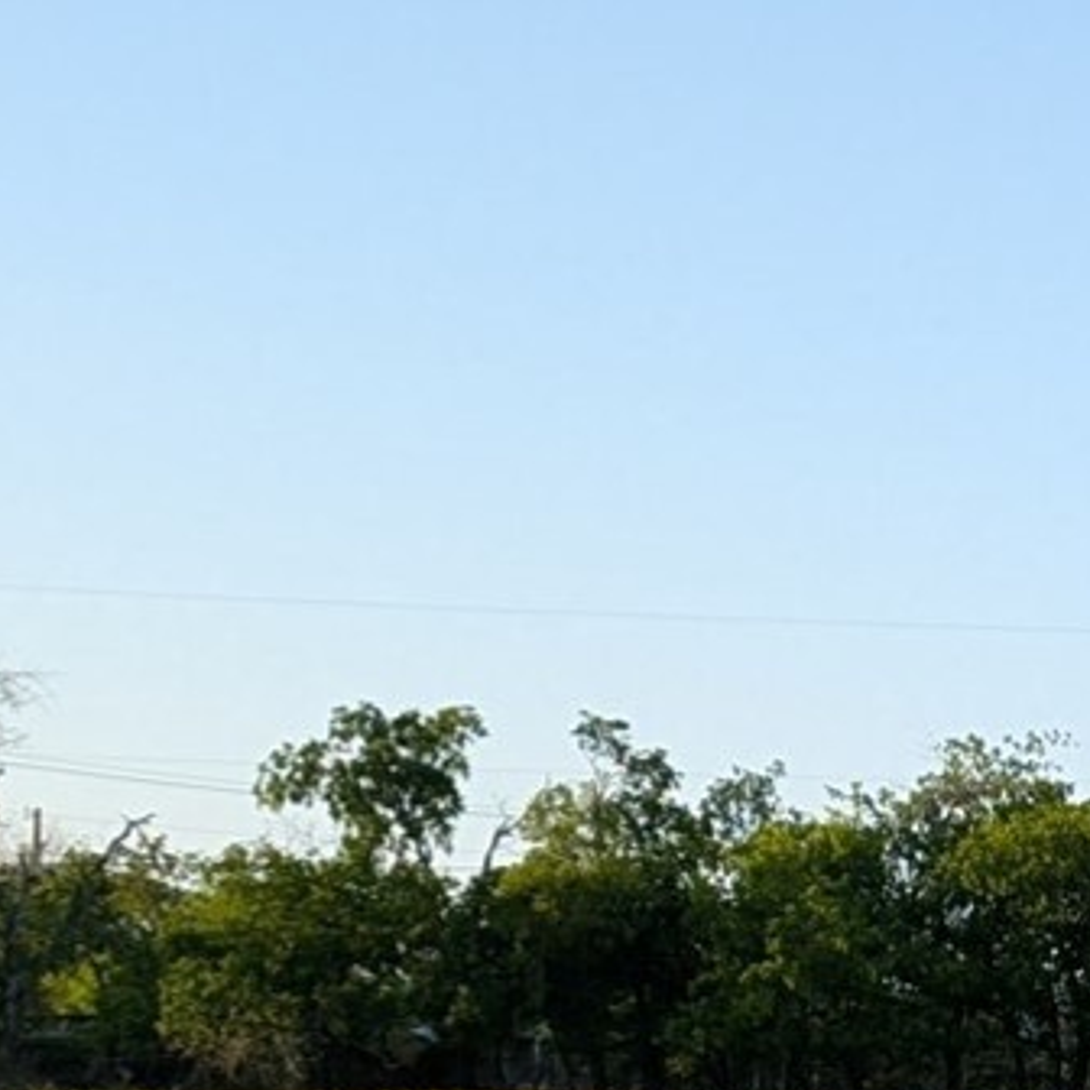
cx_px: 2287
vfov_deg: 13.2
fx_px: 4596
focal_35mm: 129
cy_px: 1291
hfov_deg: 11.9
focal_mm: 6.9
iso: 20
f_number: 1.68
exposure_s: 1/359
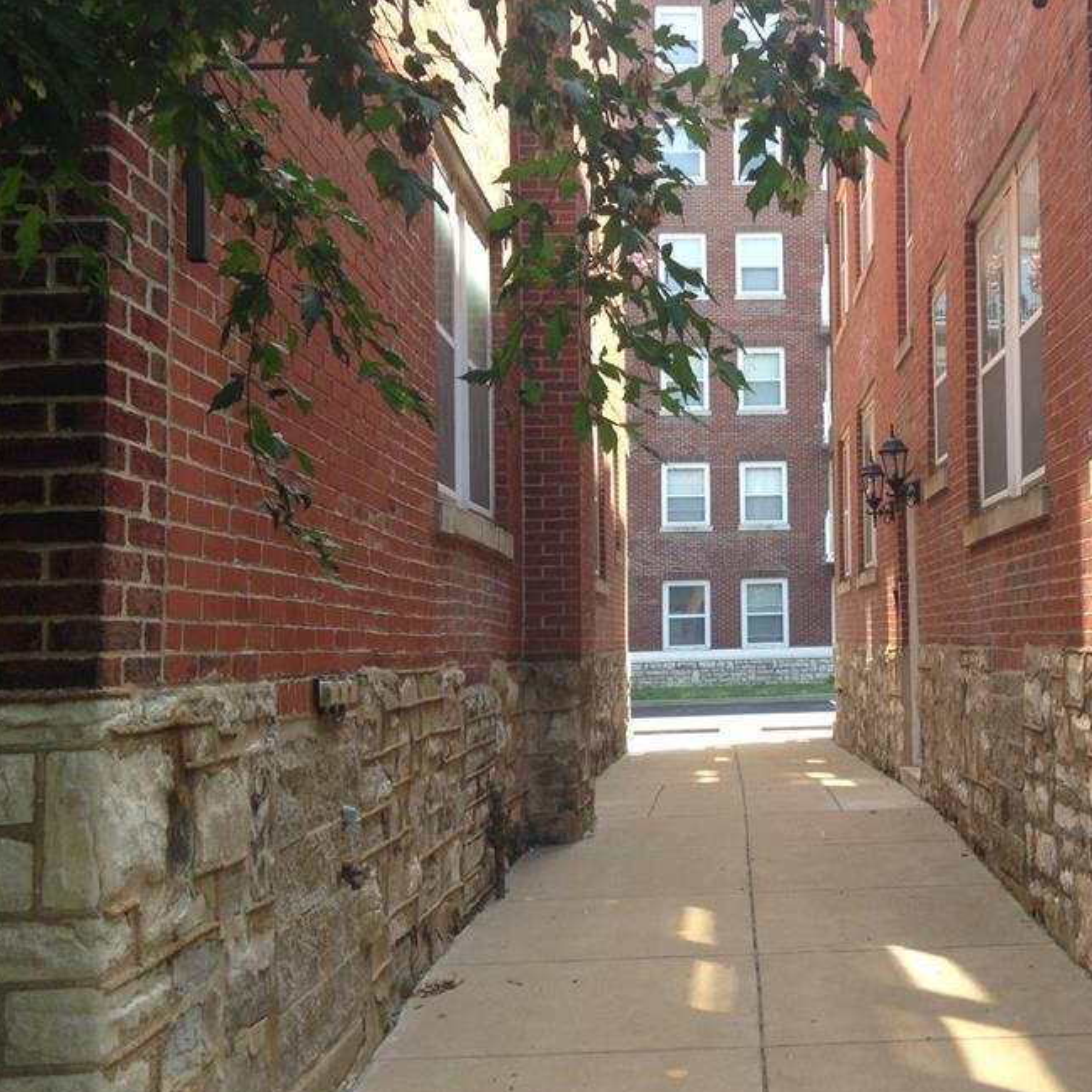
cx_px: 798
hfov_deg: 36.1
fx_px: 1642
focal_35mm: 46
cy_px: 496
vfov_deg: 36.8
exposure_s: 1/201
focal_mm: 4.12
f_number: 2.4
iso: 50
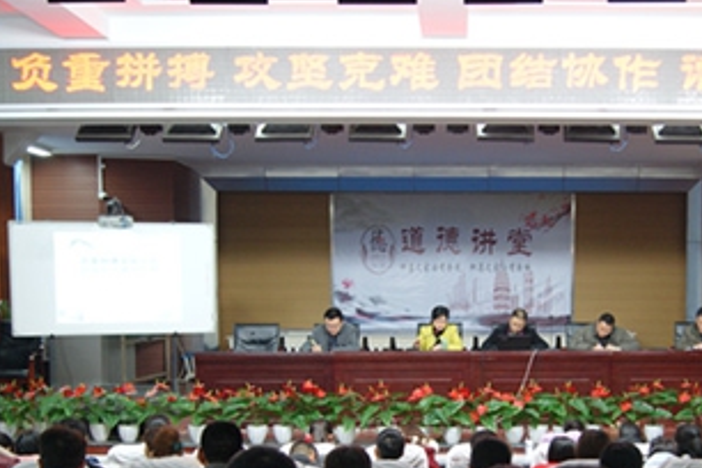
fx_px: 1053
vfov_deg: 25.0
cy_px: 289
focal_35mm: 54
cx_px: 447
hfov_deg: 36.6
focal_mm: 22
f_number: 4
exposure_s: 1/15
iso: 400
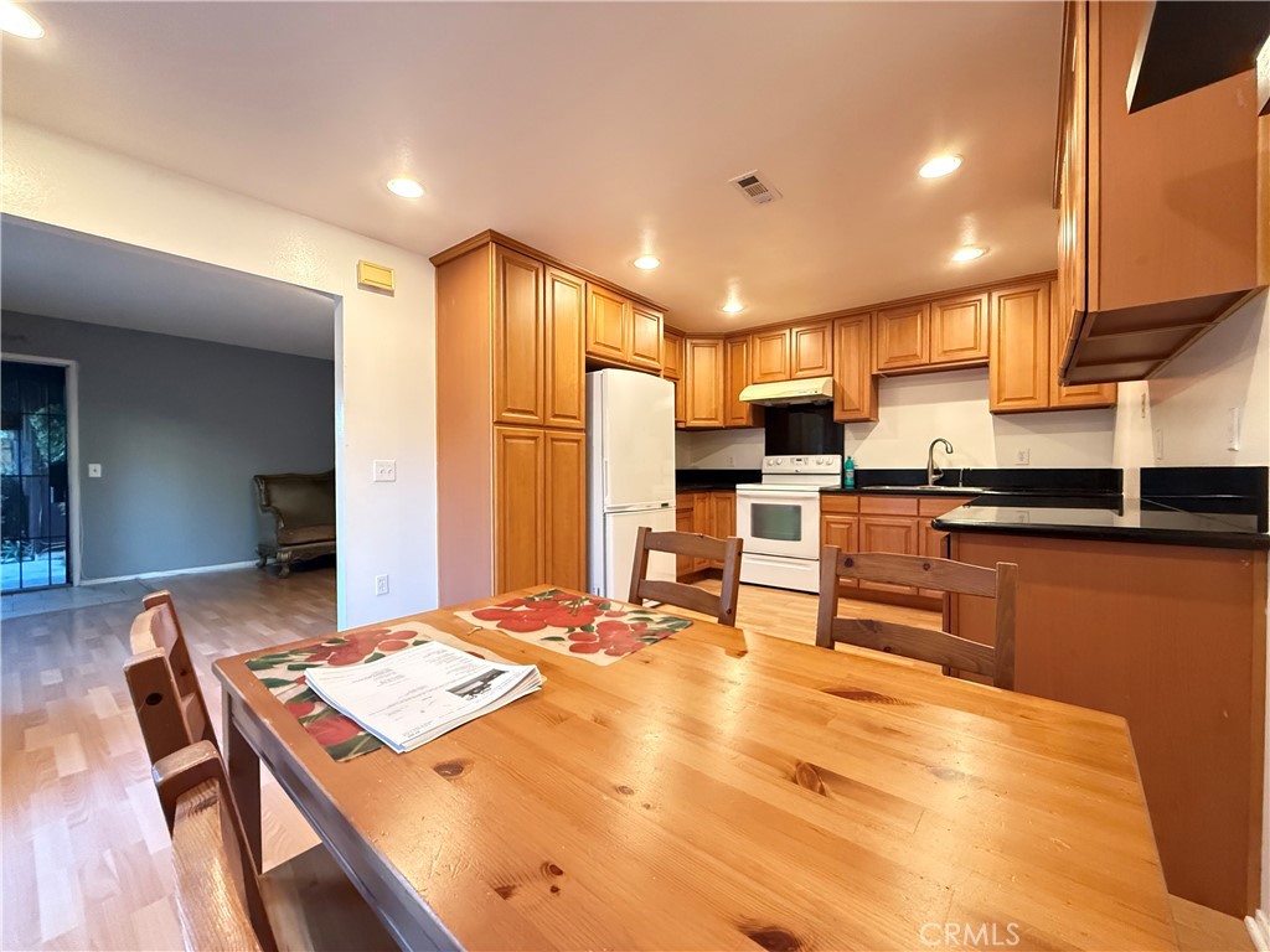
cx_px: 635
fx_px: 514
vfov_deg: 85.7
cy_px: 476
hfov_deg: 102.1
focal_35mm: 14
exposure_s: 1/60
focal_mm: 2.22
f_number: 2.2
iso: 800
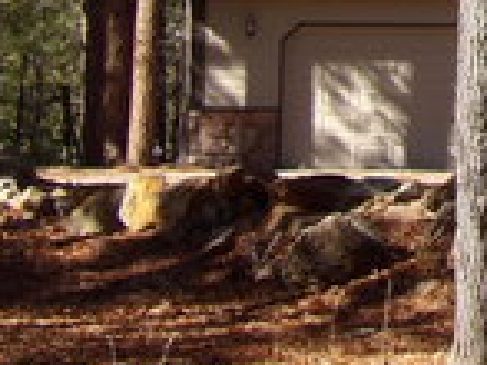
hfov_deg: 11.6
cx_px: 818
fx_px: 2249
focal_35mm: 160
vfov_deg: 9.0
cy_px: -199
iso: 100
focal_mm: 8.2
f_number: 7.6
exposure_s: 1/68
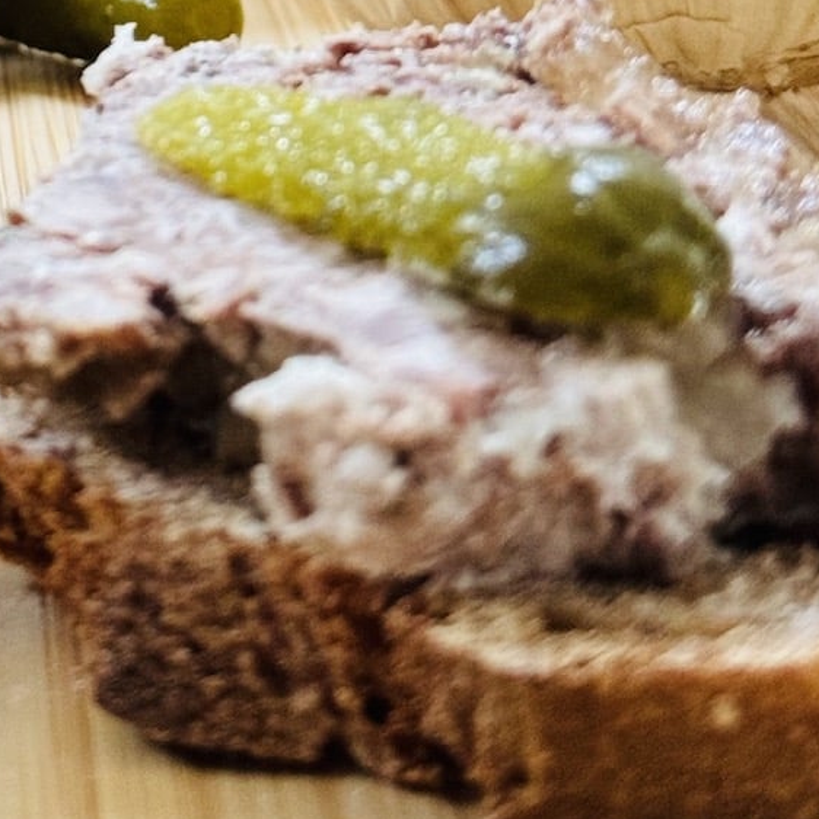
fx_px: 4042
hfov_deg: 11.3
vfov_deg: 11.0
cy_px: -526
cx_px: -184
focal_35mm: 151
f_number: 1.78
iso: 250
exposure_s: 1/45
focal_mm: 6.76
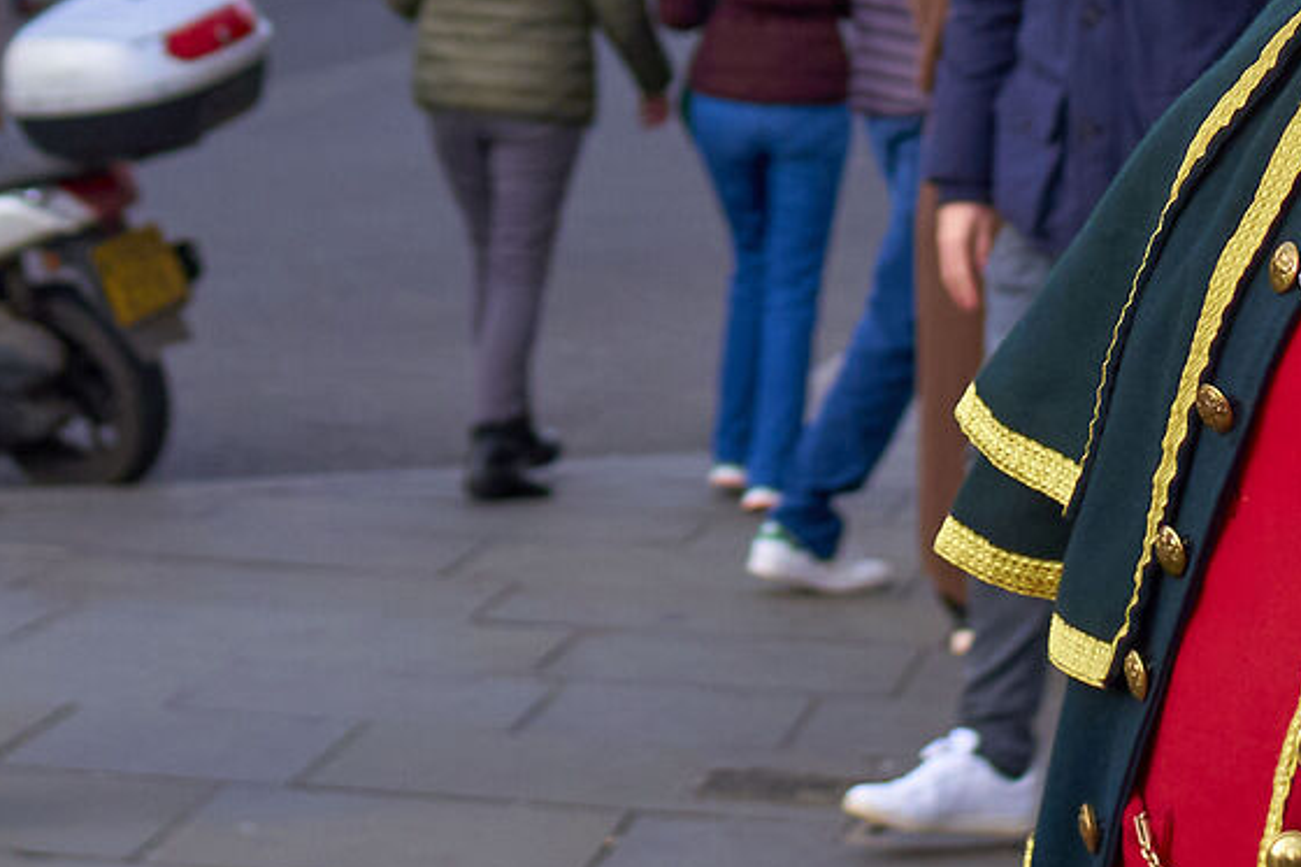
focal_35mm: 150
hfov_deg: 13.7
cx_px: 493
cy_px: -553
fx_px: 5419
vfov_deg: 8.9
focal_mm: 23
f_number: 2.5
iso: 800
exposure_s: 1/4000
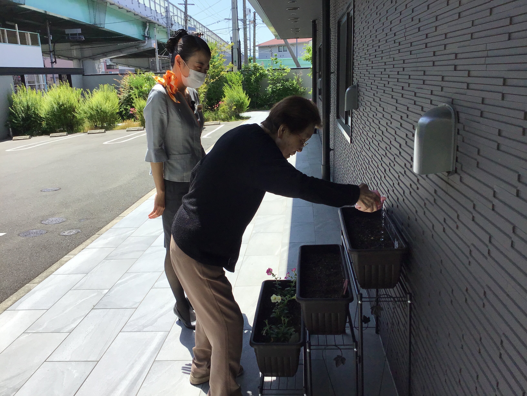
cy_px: 198
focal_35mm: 31
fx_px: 472
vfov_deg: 45.4
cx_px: 264
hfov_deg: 58.4
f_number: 2.4
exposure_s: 1/959
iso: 25
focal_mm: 3.3
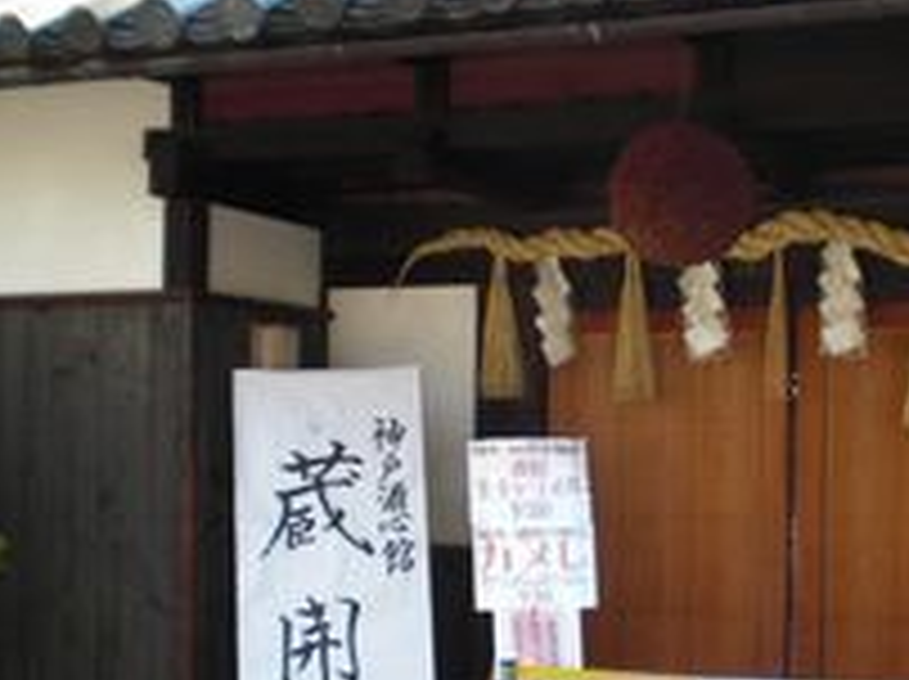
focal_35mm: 65
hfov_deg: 29.6
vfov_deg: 22.5
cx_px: 614
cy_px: 448
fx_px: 1705
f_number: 3.1
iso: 64
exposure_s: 1/100
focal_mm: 6.3
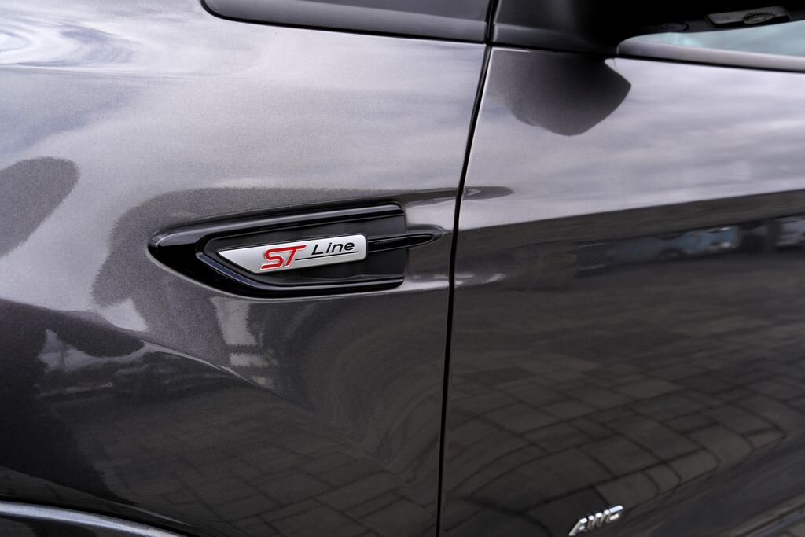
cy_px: 268
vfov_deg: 53.1
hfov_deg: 73.7
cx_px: 402
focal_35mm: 24
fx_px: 537
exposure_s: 1/125
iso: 100
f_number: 5.6
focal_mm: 24
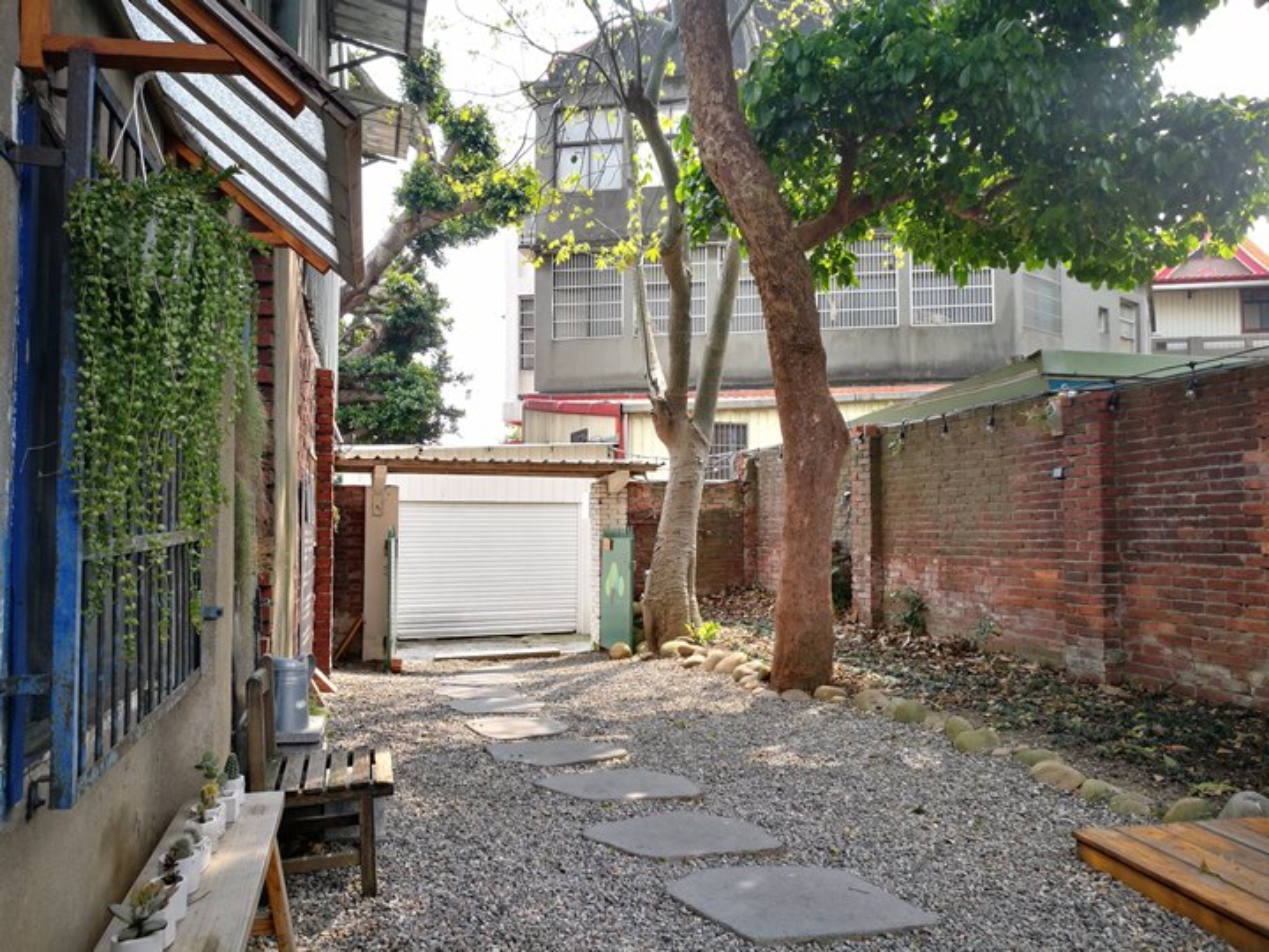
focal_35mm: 27
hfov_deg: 65.3
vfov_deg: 51.4
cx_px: 634
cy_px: 476
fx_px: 990
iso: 50
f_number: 2.2
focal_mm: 4.5
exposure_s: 1/179
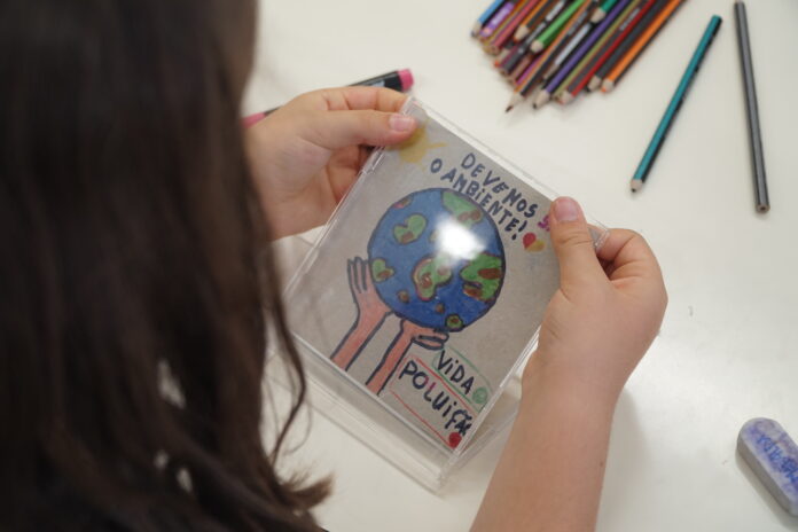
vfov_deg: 17.8
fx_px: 1696
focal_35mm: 76
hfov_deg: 26.5
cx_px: 399
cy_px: 266
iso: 640
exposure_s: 1/100
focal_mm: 51
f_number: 4
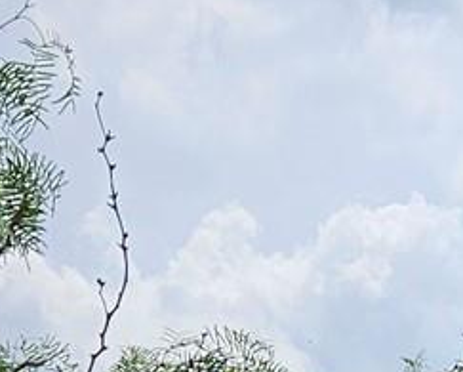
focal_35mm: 189
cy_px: 1091
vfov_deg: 7.3
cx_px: 793
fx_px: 2593
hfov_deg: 9.8
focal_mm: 5.4
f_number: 1.8
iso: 25
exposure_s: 1/4794
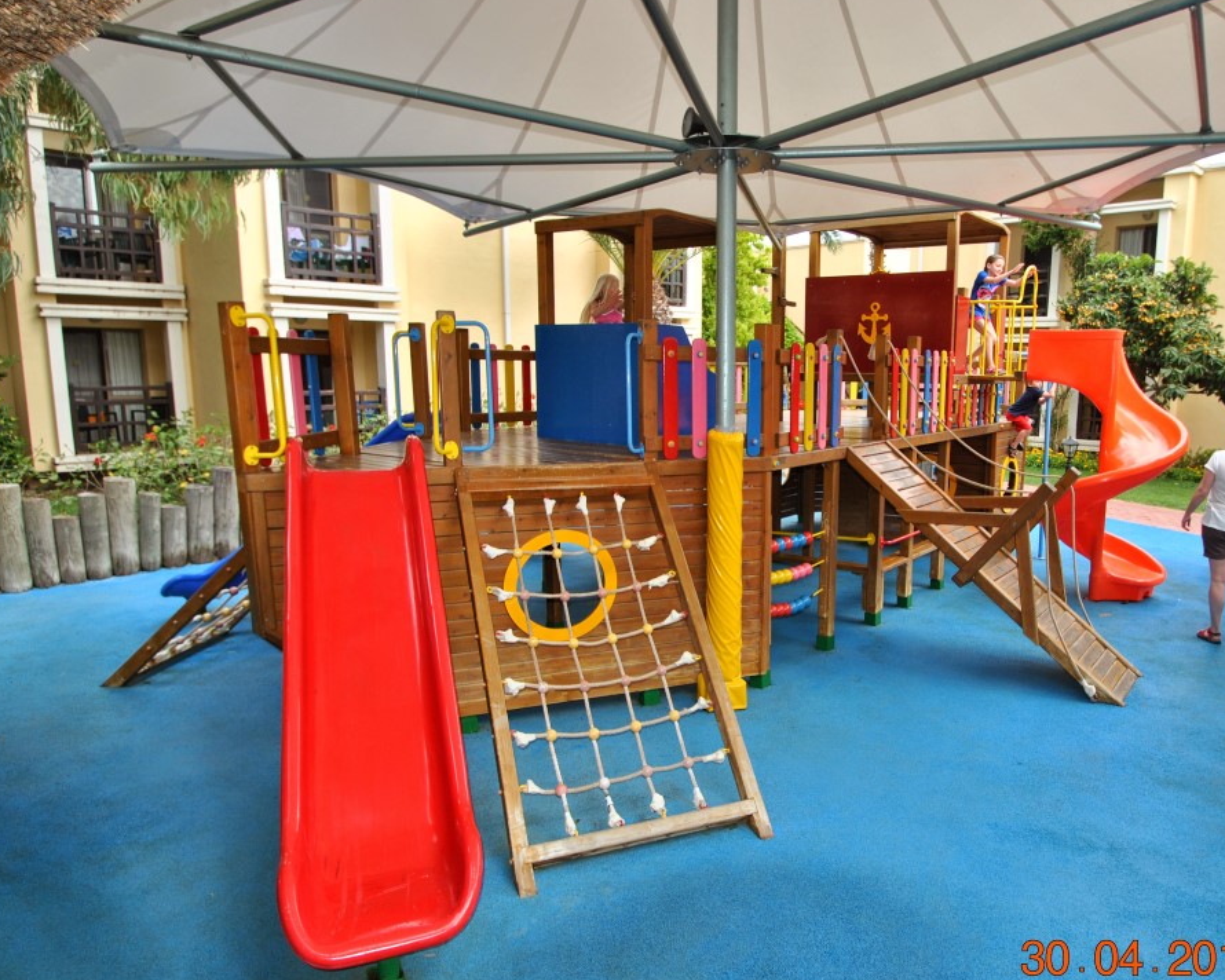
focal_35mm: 24
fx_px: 856
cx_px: 773
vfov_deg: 59.6
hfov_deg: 69.9
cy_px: 509
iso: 100
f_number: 4.5
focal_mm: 13
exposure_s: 1/200
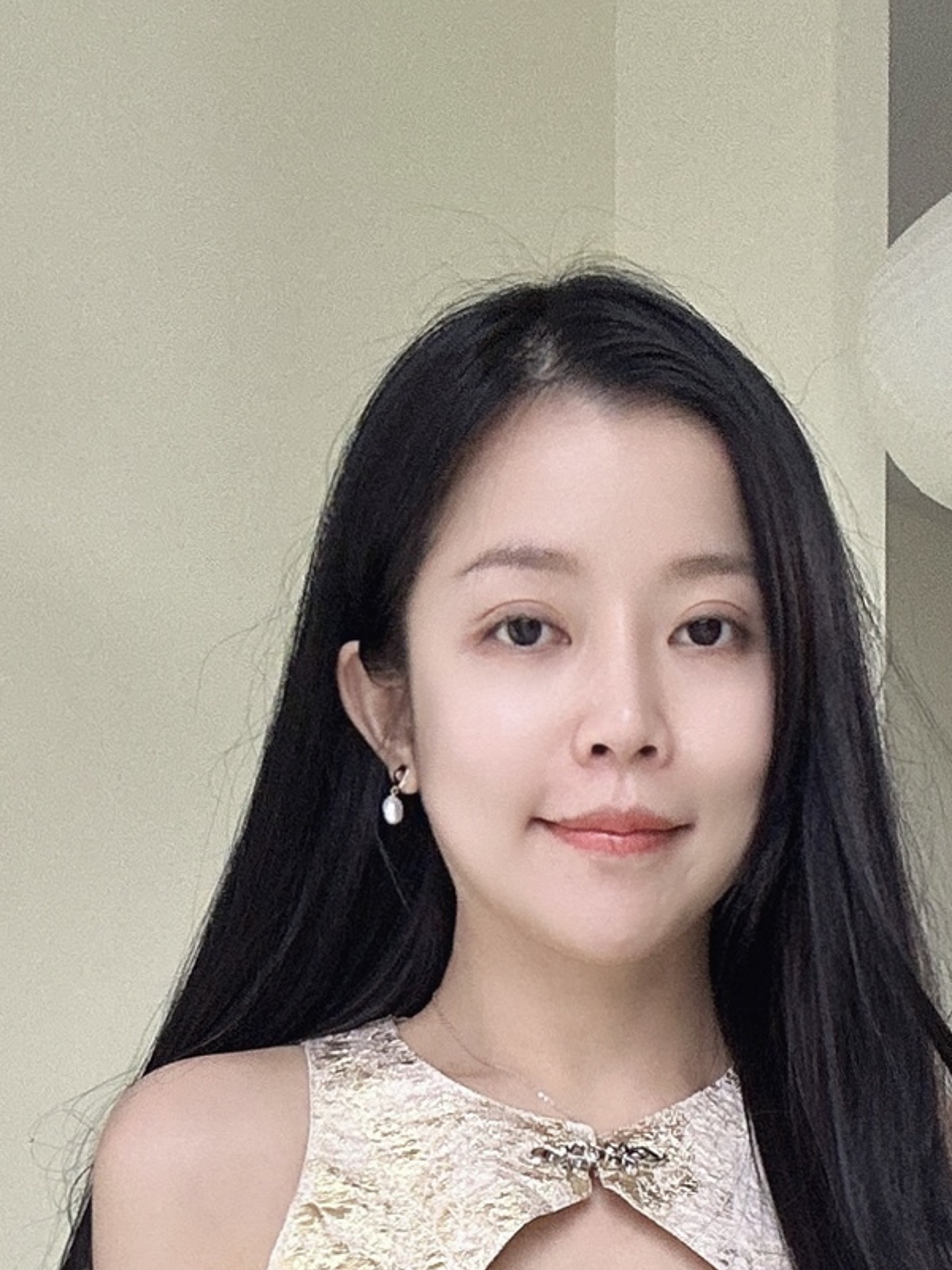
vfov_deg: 23.1
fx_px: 2530
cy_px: 1870
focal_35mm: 69
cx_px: 616
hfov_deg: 21.2
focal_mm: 2.69
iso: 100
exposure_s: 1/60
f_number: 1.9
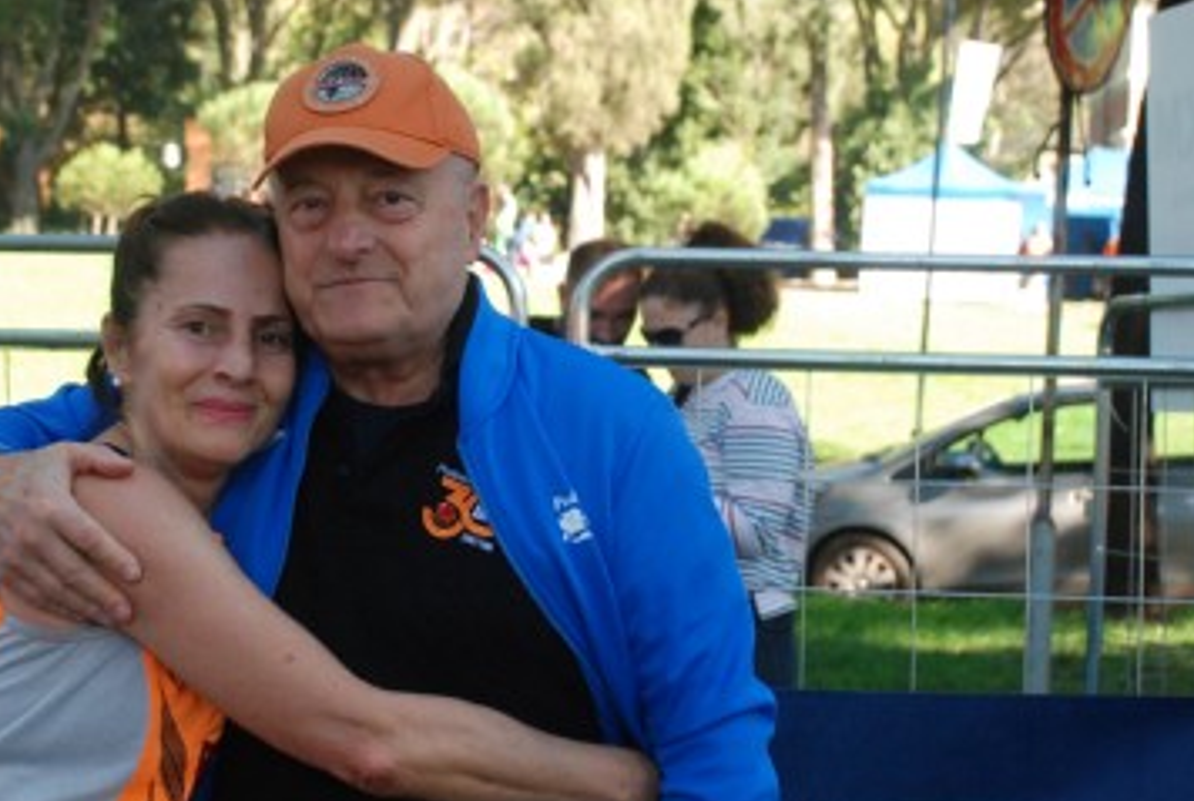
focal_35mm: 81
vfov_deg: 16.9
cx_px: 439
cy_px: 427
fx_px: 2692
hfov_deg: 24.9
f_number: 4.2
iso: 1000
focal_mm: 32
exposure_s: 1/500
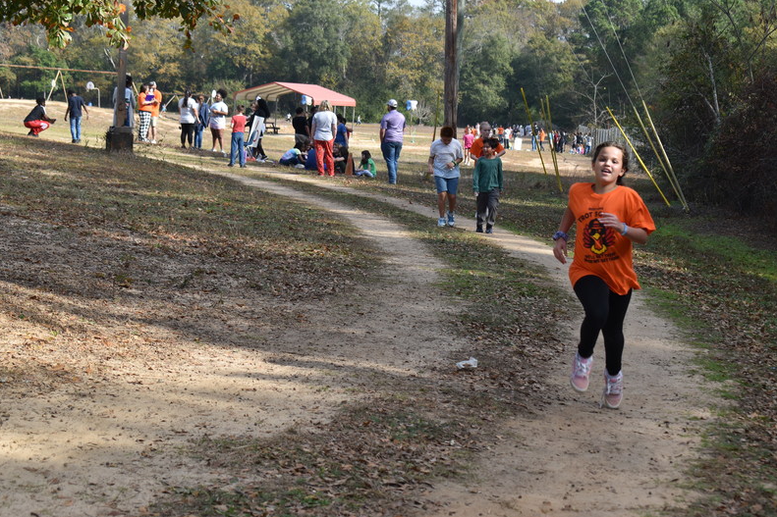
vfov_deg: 16.3
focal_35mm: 84
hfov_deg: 24.3
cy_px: 260
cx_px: 387
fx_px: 1802
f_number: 7.1
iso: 100
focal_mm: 55
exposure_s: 1/200
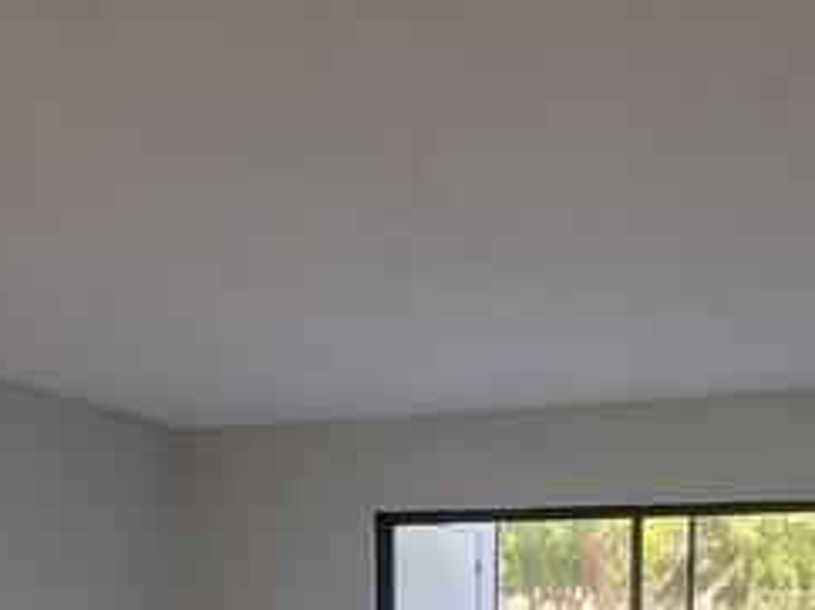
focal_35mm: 43
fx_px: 1011
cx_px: 438
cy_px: 735
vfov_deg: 29.0
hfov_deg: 43.9
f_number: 2.2
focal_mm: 1.74
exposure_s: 1/60
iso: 250
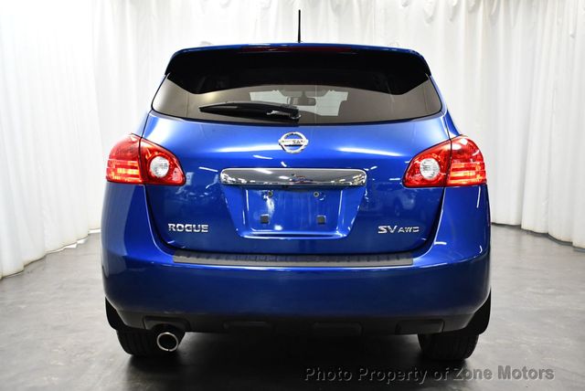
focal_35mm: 40
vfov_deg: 33.5
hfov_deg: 48.4
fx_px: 651
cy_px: 196
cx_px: 292
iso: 1600
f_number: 3.8
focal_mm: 20
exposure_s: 1/125
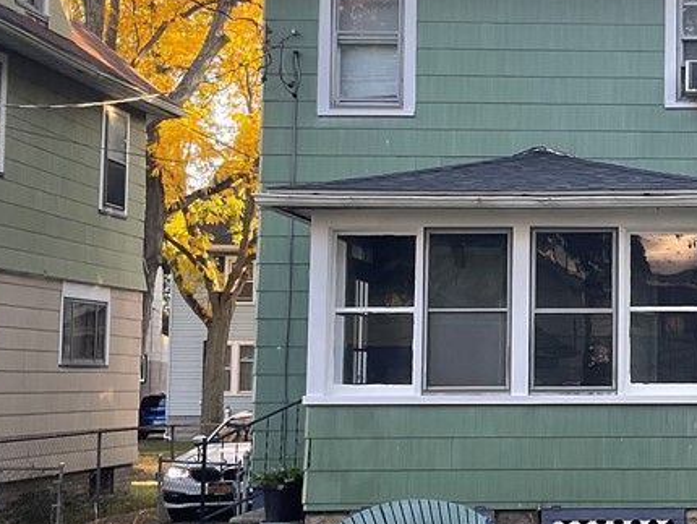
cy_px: 260
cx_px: 705
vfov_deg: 21.3
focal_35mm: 69
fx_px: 1390
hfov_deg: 26.6
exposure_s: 1/122
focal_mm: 3
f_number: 1.8
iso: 25
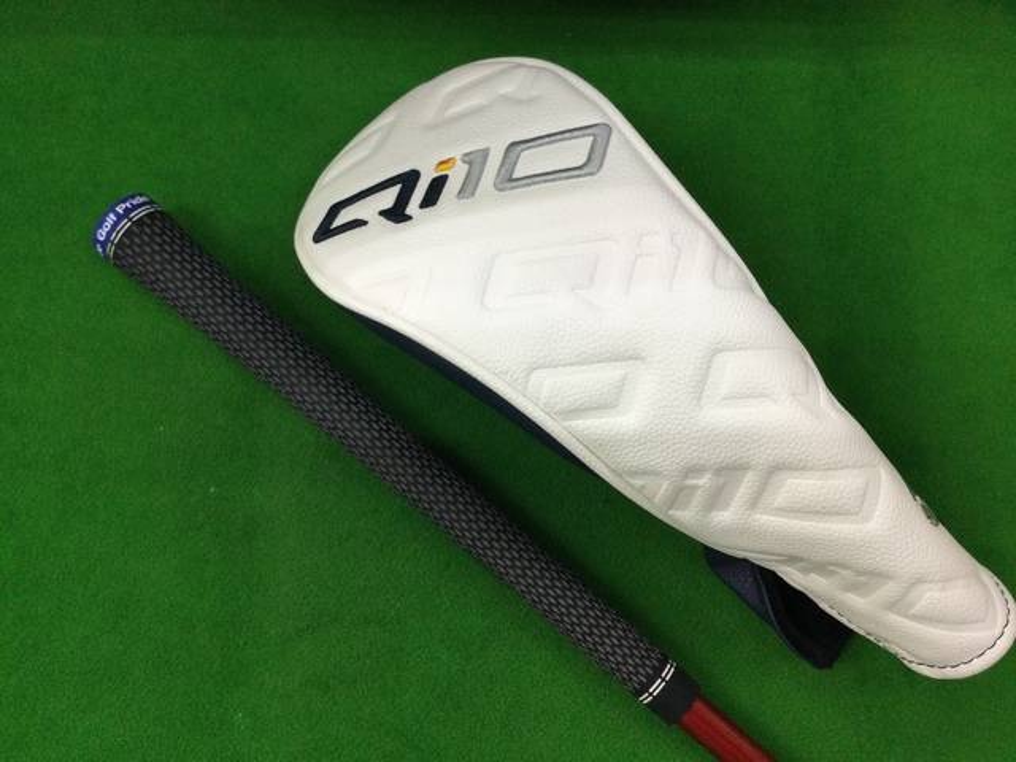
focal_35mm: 31
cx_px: 508
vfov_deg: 45.4
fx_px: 910
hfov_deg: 58.4
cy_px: 381
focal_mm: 3.3
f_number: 2.4
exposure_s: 1/30
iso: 32
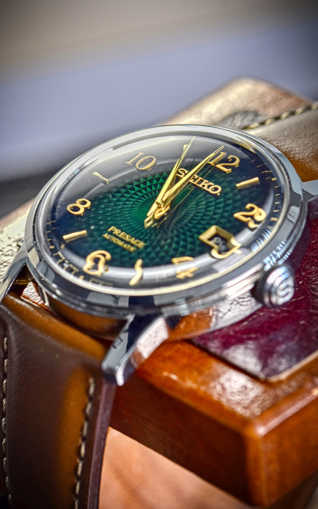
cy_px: 237
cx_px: 148
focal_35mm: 192
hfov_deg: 6.9
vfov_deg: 10.9
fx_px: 2656
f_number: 9
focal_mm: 105
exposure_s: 1/25
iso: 400
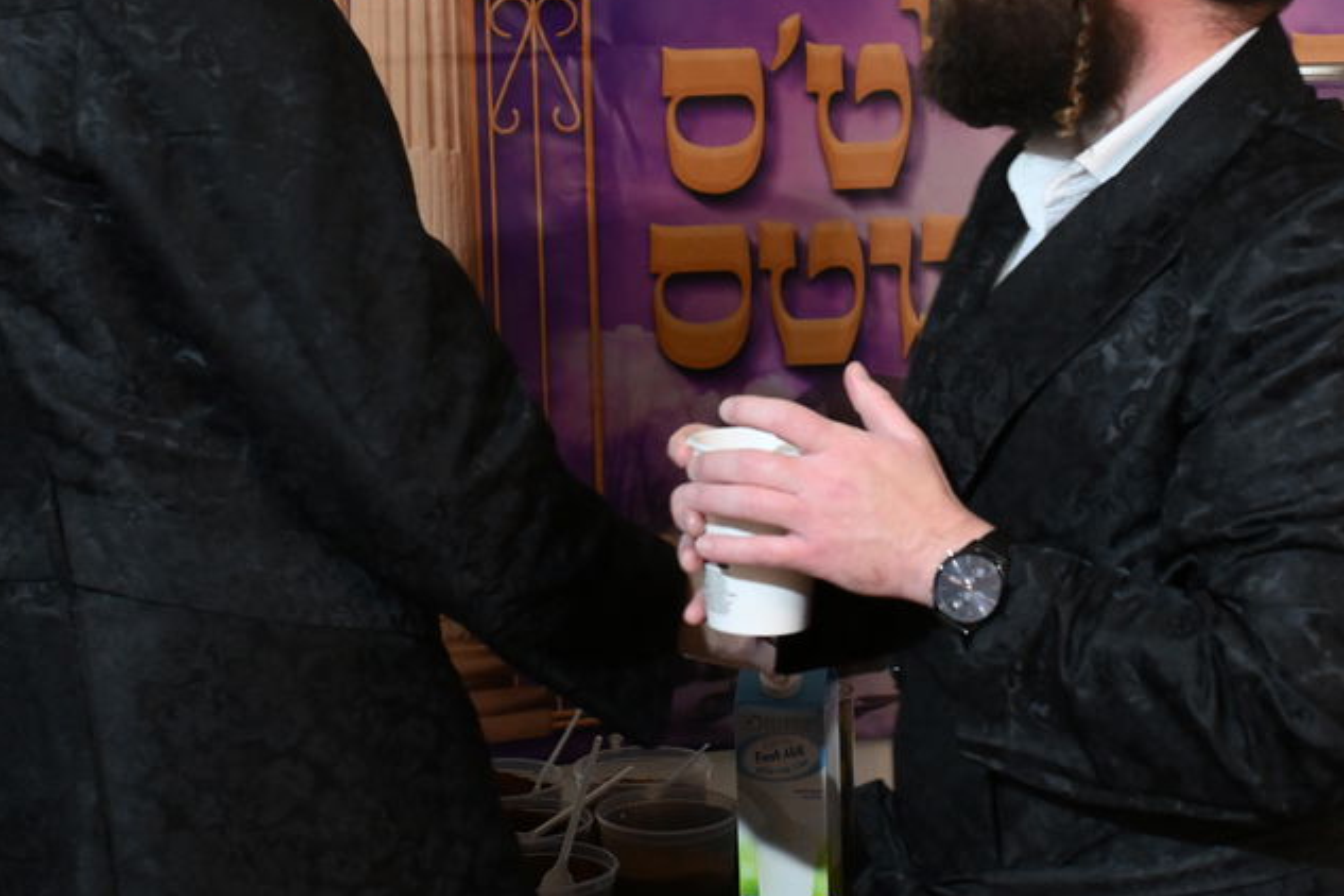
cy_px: 296
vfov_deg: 16.2
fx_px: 3136
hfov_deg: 24.2
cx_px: 628
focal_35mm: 84
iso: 3200
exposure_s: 1/60
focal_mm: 38
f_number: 4
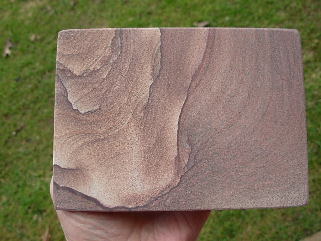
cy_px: 120
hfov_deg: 49.0
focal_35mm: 38
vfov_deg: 37.7
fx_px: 352
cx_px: 160
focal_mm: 6.3
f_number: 2.9
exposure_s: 1/228
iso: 50
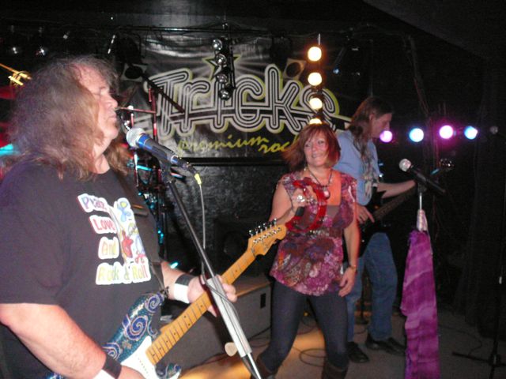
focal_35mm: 35
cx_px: 253
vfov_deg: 40.7
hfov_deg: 52.6
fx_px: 512
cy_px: 190
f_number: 2.8
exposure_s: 1/30
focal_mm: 5.2
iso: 400
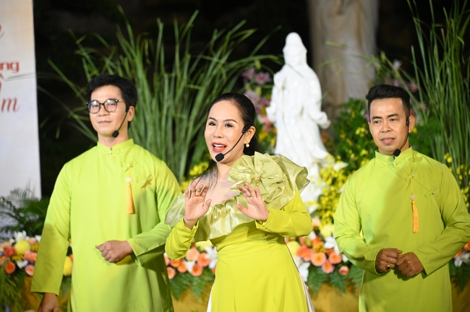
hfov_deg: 17.1
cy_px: 156
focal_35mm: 120
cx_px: 235
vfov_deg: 11.4
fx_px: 1565
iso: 5000
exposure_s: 1/250
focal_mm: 120
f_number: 4
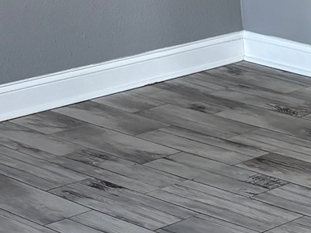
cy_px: -53
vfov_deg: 11.2
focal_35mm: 129
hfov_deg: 12.0
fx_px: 1159
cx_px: 767
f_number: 1.6
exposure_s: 1/121
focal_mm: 5.96
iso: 100
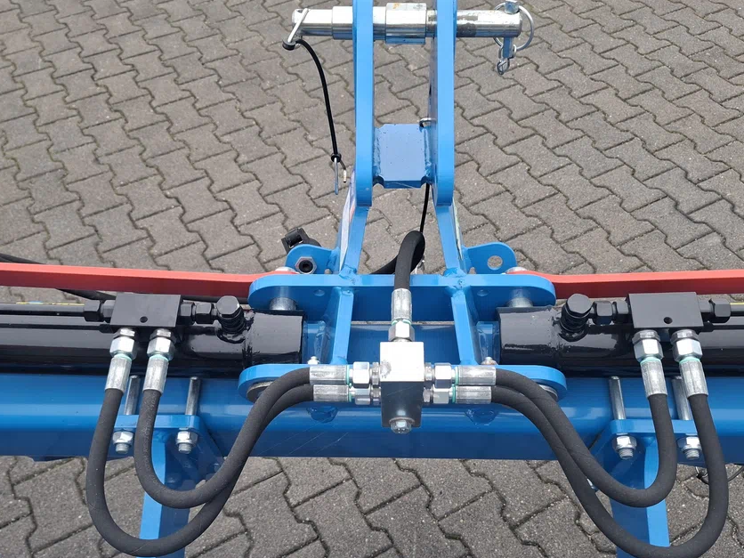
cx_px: 367
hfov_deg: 55.4
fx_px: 709
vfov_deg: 42.7
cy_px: 342
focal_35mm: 33
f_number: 1.8
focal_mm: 5.54
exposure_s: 1/123
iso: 50
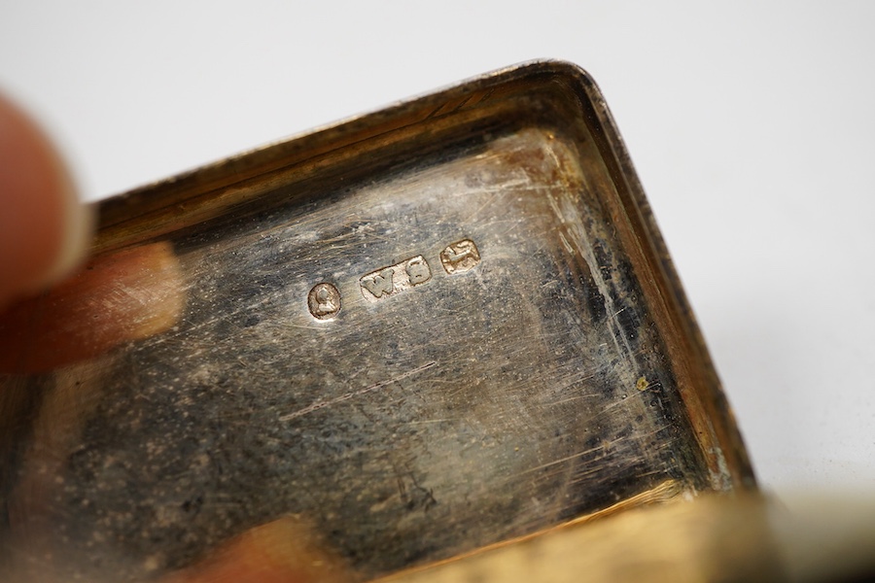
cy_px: 292
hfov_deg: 43.6
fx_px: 1094
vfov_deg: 29.9
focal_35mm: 45
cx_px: 438
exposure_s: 1/125
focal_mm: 30
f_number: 9
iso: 800
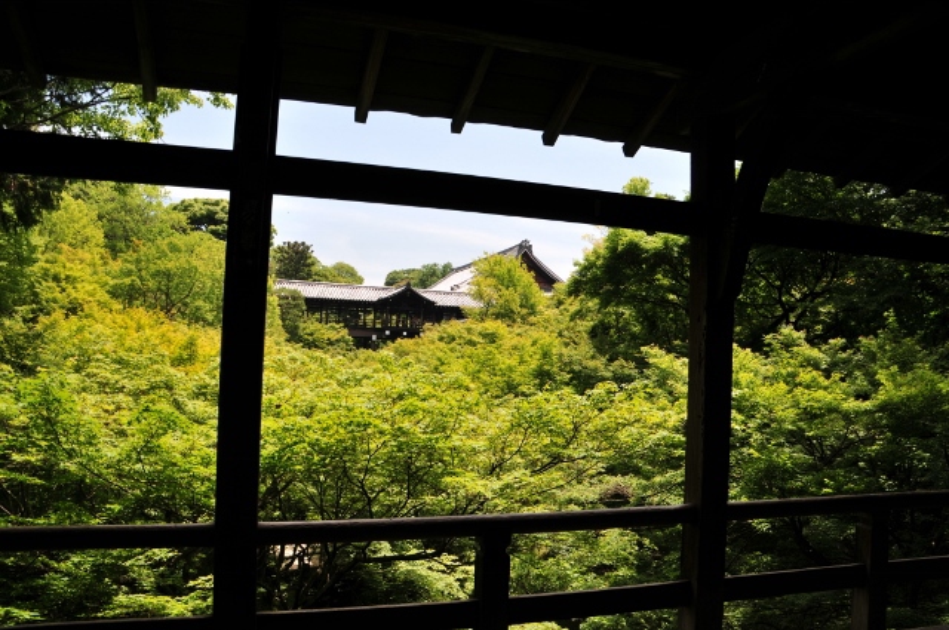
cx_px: 474
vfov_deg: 47.8
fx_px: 711
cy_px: 315
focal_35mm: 27
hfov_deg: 67.4
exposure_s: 1/320
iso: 200
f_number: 9
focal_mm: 18
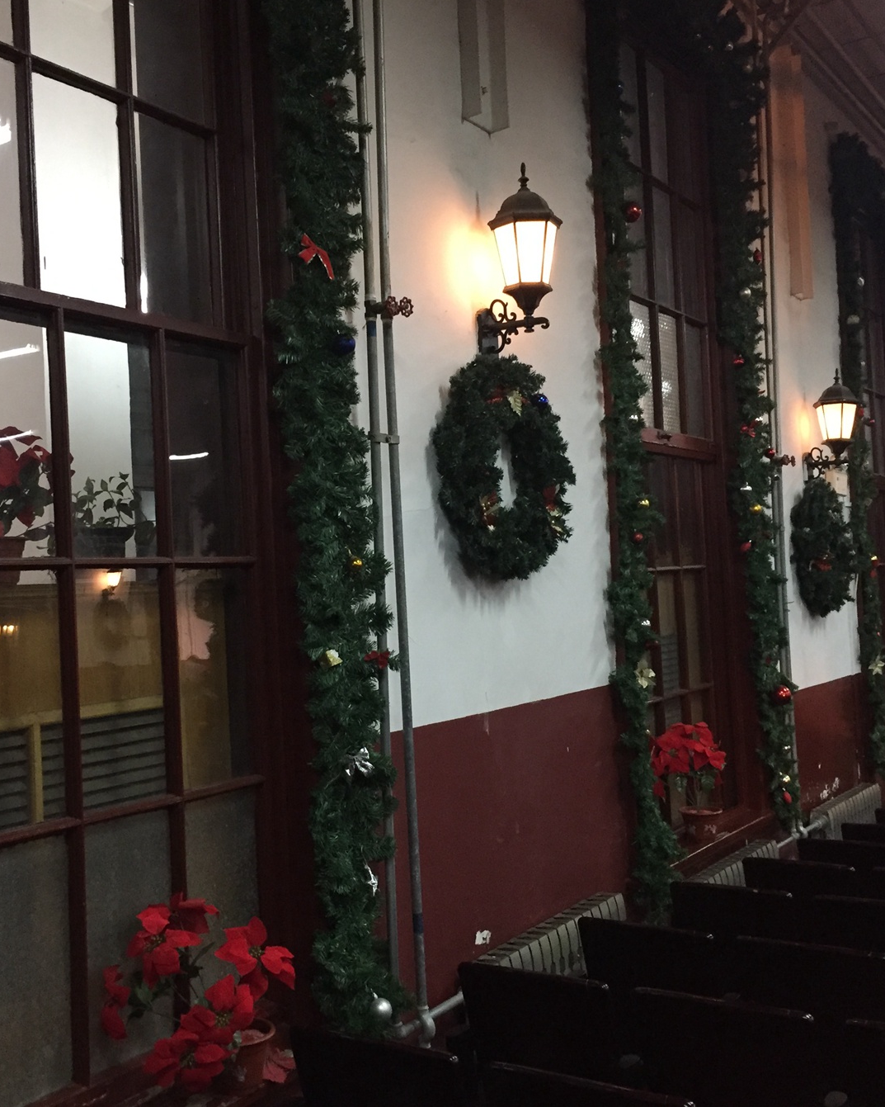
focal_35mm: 38
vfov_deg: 47.9
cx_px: 355
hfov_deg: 39.0
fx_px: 1244
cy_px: 551
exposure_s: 1/25
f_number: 2.2
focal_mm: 4.15
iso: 250
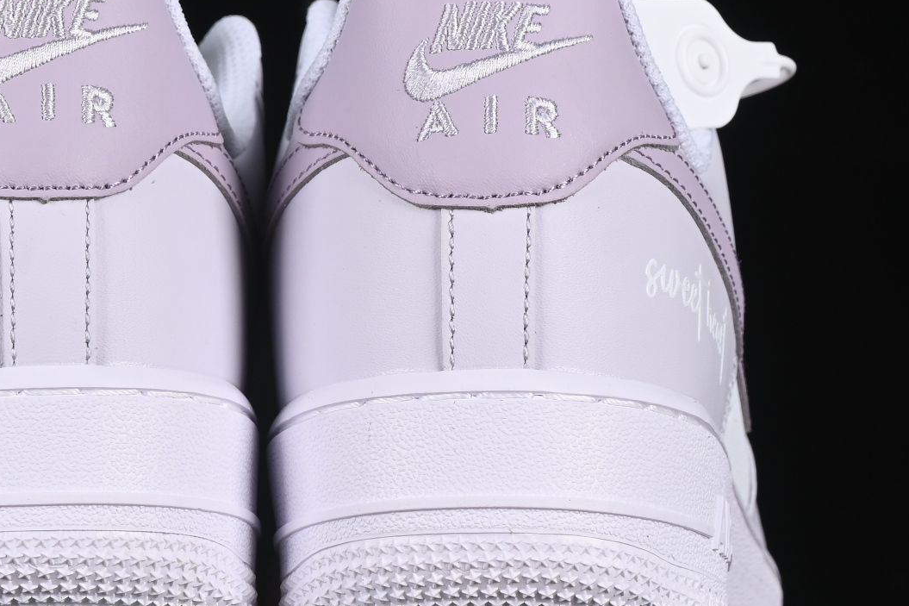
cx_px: 281
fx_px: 4998
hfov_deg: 10.4
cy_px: 128
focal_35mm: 198
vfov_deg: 6.9
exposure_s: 1/80
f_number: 8
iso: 160
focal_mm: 50
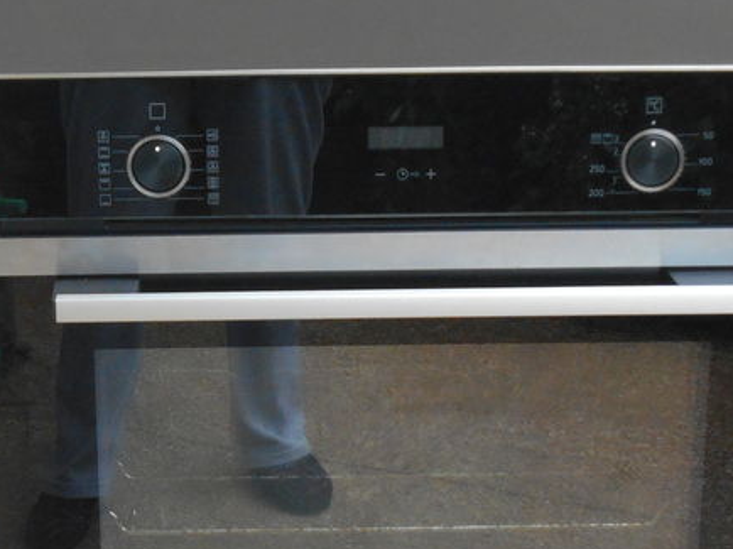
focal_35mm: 106
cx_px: 231
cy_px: 422
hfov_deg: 18.5
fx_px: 2243
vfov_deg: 13.9
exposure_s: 1/250
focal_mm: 8.3
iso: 280
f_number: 4
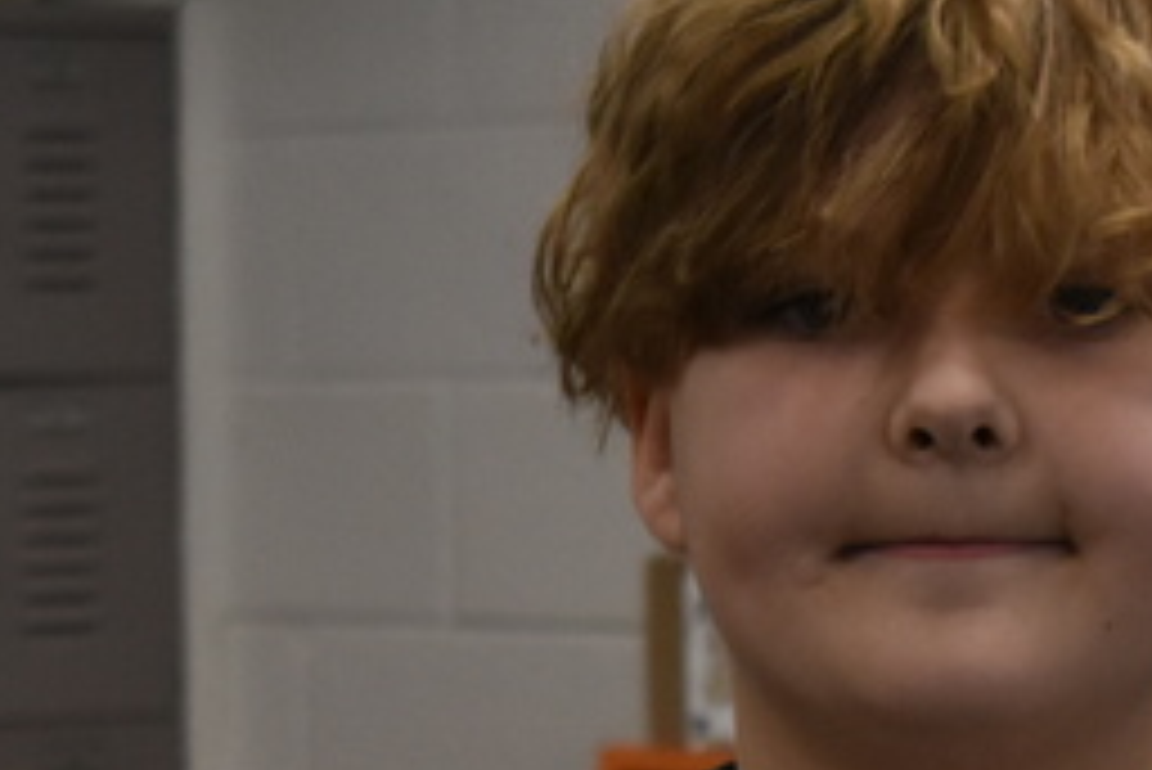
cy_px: 1353
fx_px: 7684
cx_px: 554
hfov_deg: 8.6
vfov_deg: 5.6
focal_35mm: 240
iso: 1250
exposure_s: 1/125
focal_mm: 40
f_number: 4.8
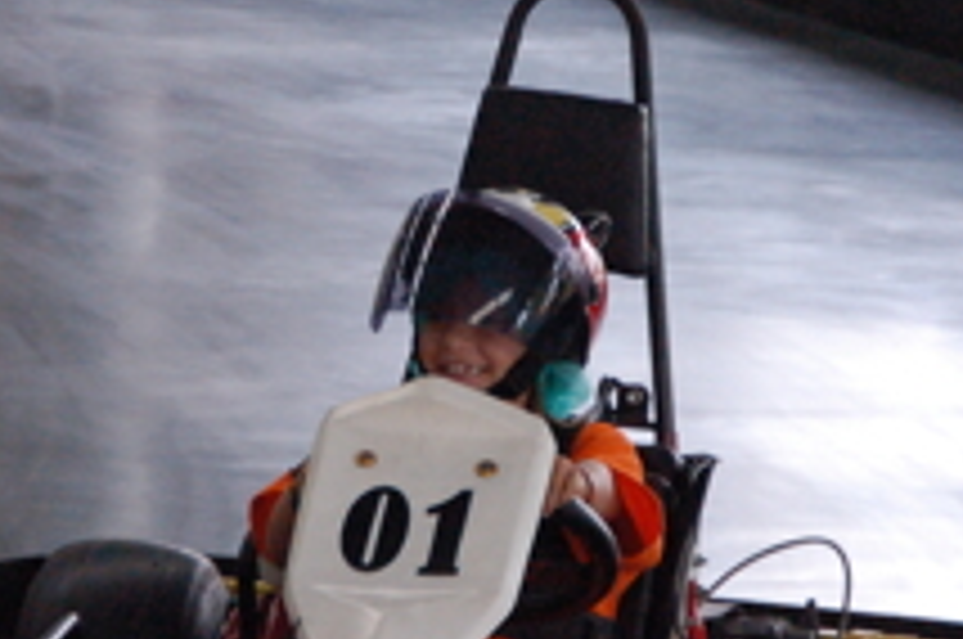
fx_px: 11966
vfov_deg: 3.1
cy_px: 302
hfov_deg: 4.6
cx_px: 441
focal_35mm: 448
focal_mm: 116
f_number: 6
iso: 1600
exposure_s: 1/320
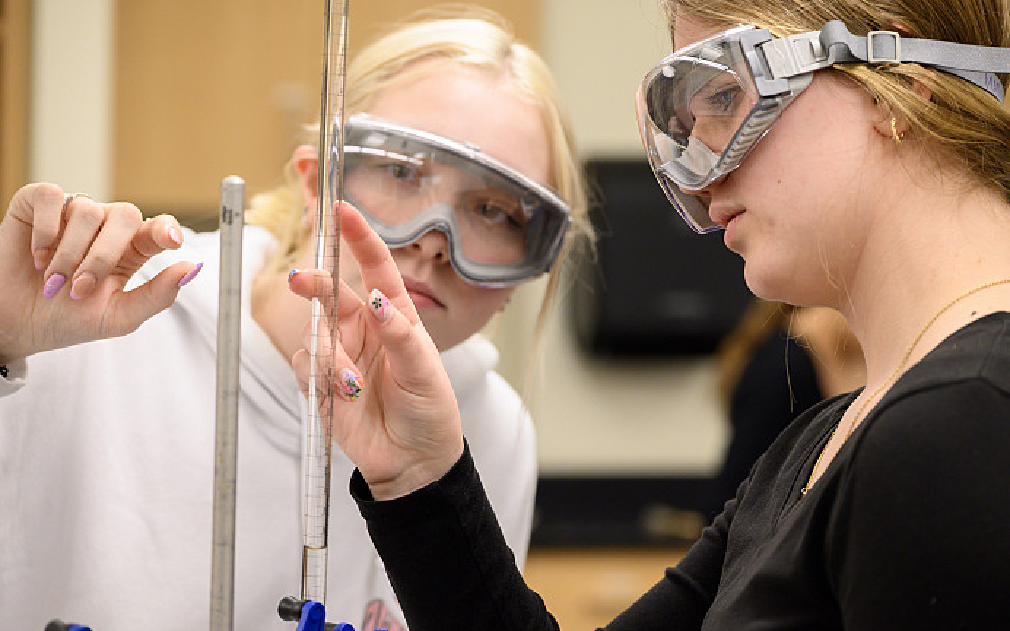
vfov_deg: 13.2
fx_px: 2724
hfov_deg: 21.0
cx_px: 505
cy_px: 324
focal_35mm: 99
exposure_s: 1/125
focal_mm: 96
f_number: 4
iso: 1250
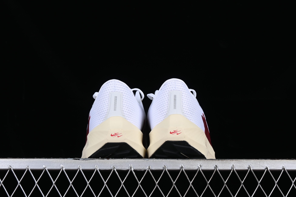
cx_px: 148
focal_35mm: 75
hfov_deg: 27.0
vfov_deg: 18.2
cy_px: 98
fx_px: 617
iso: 160
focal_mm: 50
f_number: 8
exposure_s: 1/80
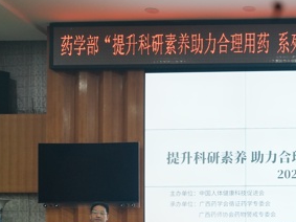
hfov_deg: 26.3
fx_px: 590
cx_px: 313
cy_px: 222
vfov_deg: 20.6
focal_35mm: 69
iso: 640
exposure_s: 1/40
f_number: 5.6
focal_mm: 29
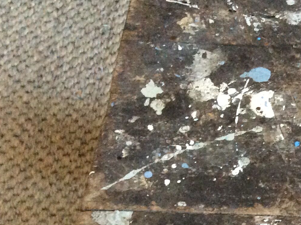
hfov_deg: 21.5
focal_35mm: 83
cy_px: 263
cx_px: 382
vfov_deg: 17.0
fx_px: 721
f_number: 2.4
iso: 320
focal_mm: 3.3
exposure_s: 1/17
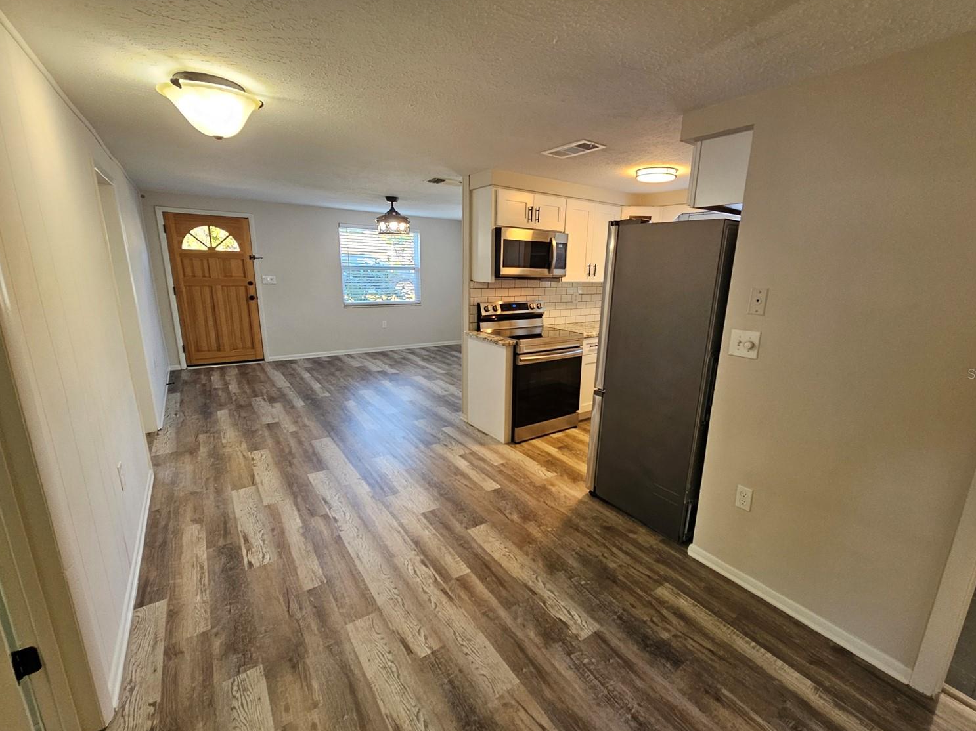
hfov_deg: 102.0
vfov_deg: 85.6
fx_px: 395
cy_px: 373
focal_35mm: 14
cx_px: 504
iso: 200
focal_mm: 2.2
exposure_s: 1/60
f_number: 2.2
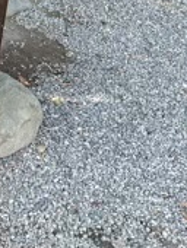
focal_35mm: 107
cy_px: -56
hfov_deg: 10.8
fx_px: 769
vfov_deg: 17.4
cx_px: -321
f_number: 1.6
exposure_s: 1/121
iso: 80
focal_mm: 5.96
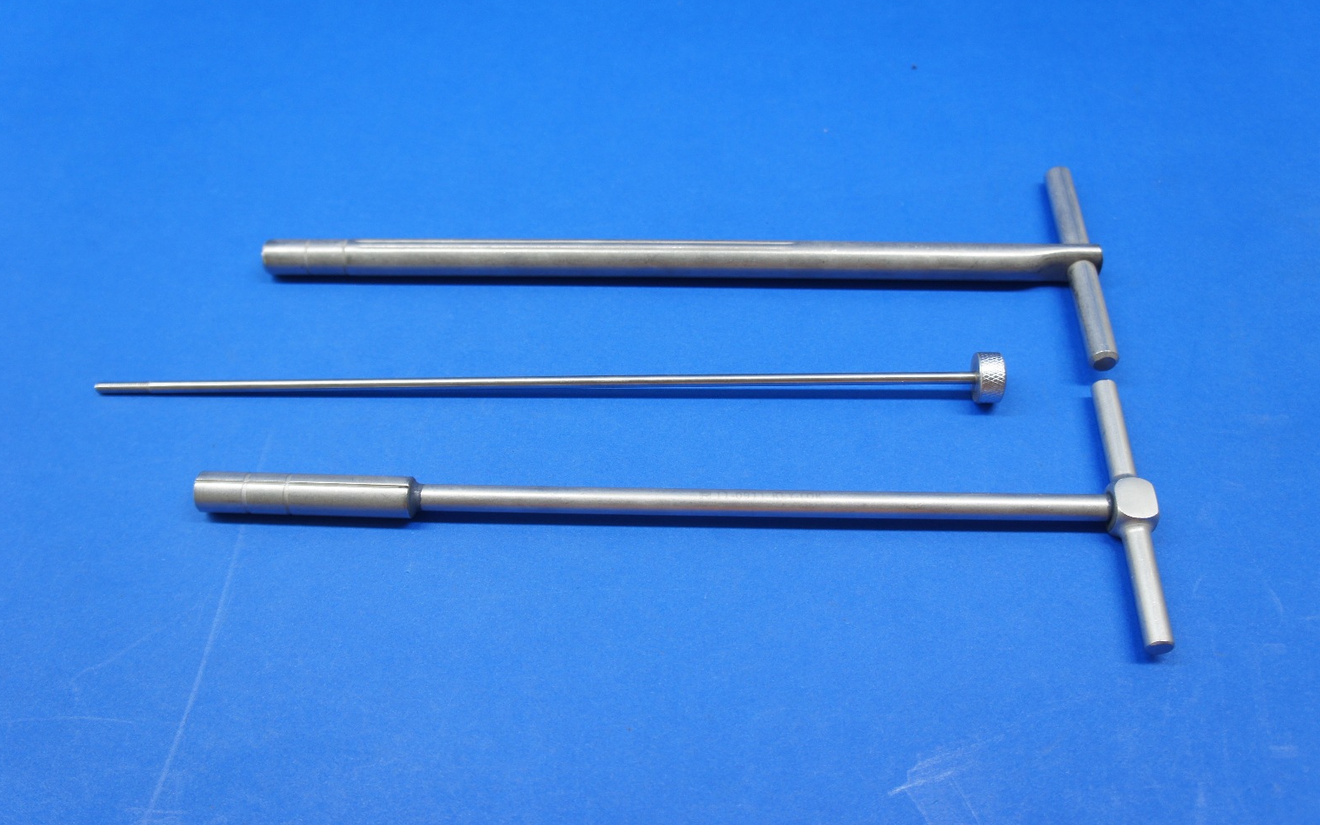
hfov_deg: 58.9
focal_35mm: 33
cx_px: 664
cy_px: 424
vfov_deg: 38.9
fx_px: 1170
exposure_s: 1/40
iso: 200
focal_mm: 21
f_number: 4
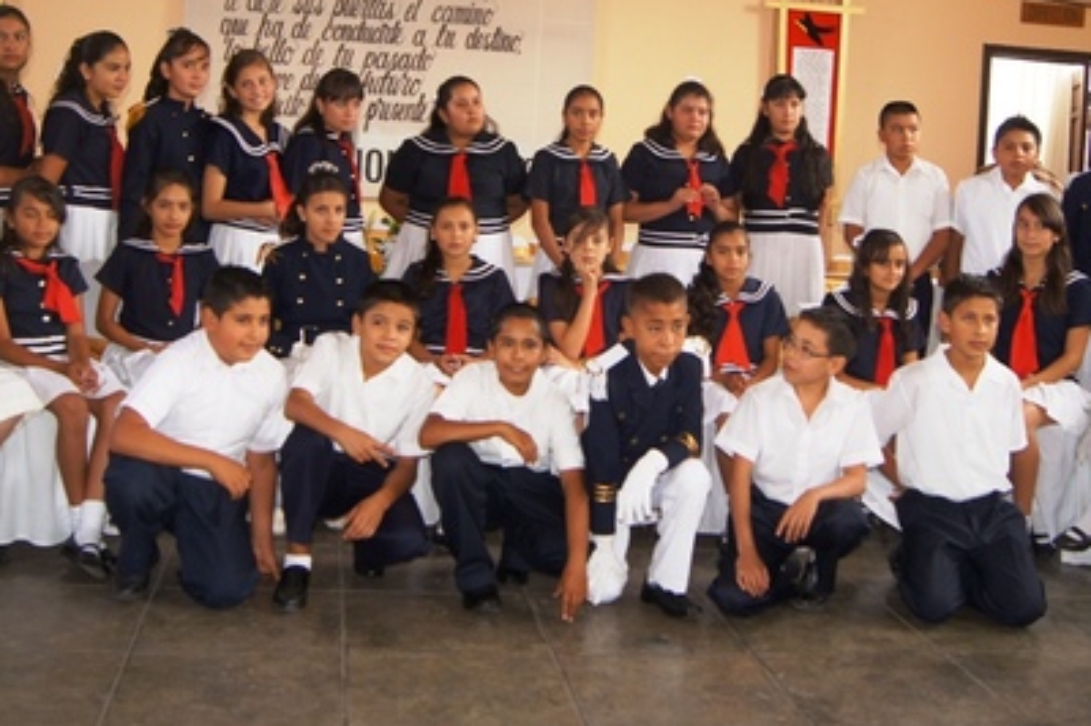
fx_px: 1453
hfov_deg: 41.1
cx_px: 592
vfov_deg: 27.6
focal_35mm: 48
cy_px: 180
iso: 250
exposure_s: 1/160
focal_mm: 20
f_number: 4
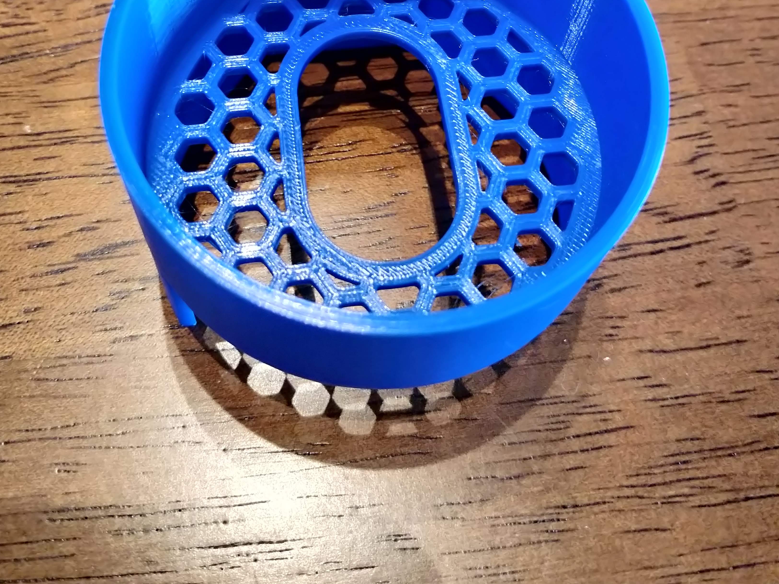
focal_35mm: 34
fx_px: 765
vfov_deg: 39.6
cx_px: 376
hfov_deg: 53.9
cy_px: 91
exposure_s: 1/33
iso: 1000
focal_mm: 4.1
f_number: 1.7
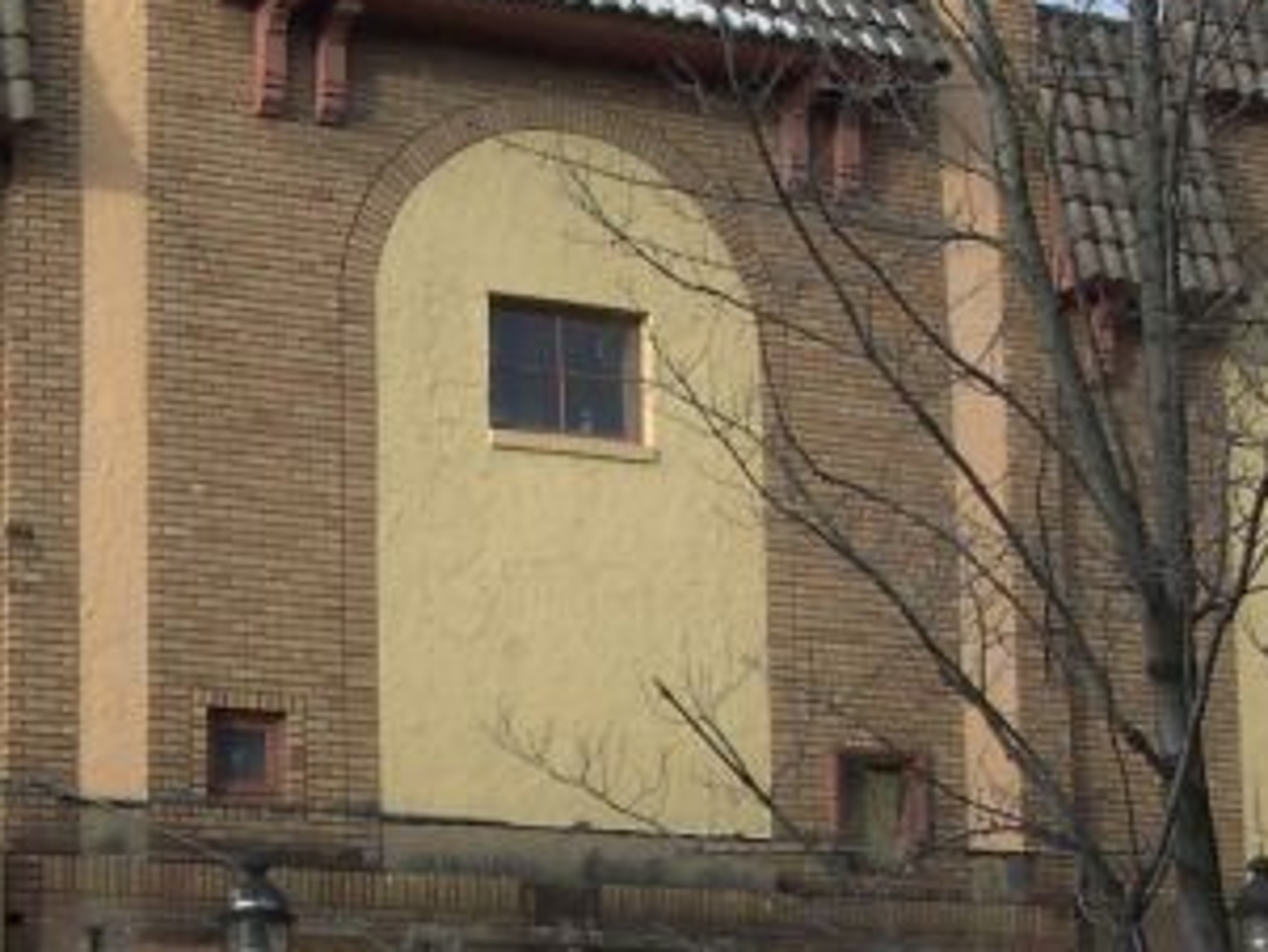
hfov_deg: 21.3
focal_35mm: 91
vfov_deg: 16.1
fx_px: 3335
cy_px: 796
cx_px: 295
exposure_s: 1/350
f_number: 4.8
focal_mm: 8
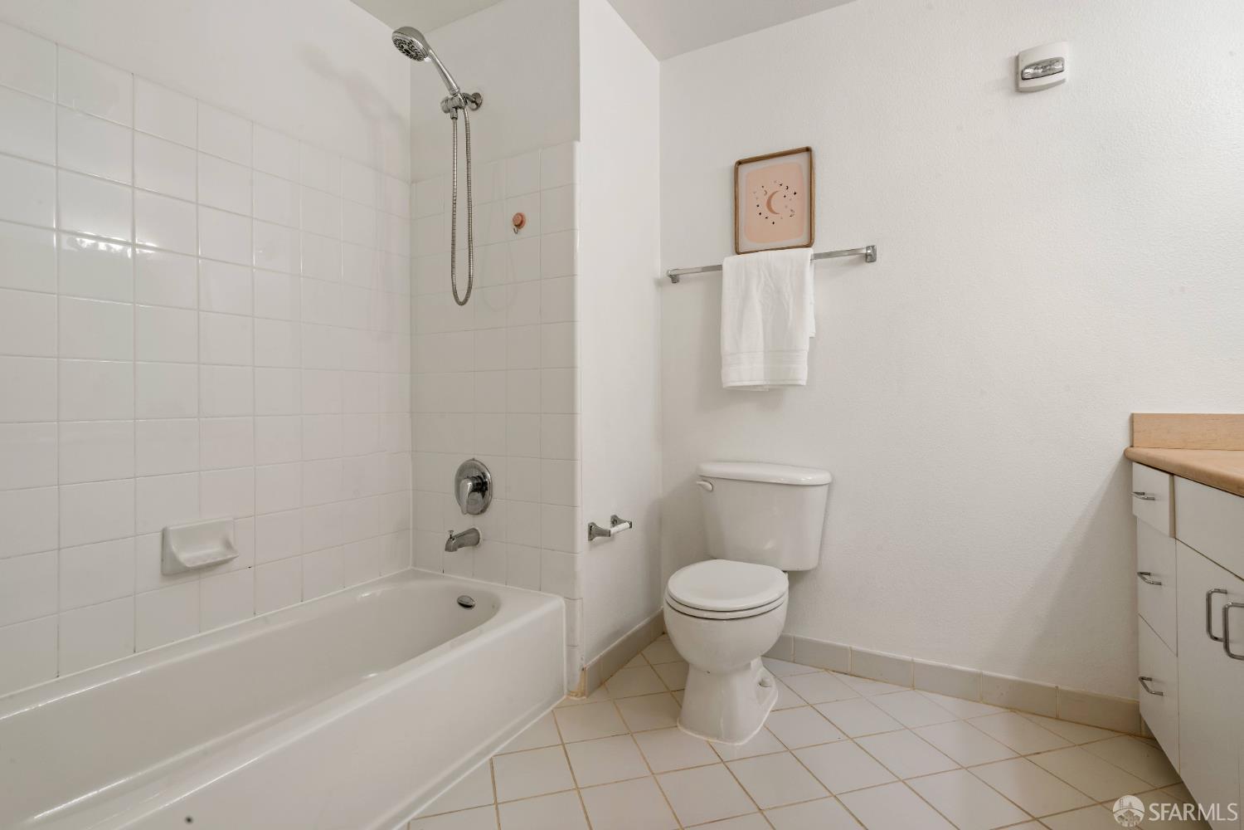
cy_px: 415
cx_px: 622
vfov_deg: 70.4
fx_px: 587
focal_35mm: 17
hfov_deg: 93.3
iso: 200
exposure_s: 1/2
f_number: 16
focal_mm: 17
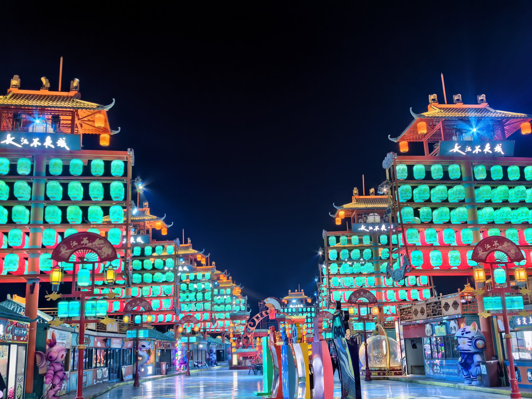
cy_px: 200
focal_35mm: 38
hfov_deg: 49.0
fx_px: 584
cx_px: 266
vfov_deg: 37.7
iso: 50
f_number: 2
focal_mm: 5.75
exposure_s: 3
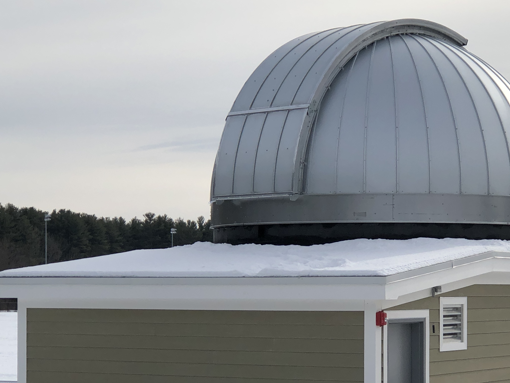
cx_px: 355
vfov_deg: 13.2
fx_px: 1650
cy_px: 286
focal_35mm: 112
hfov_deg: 17.5
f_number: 2.8
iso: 20
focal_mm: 6.6
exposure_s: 1/1297
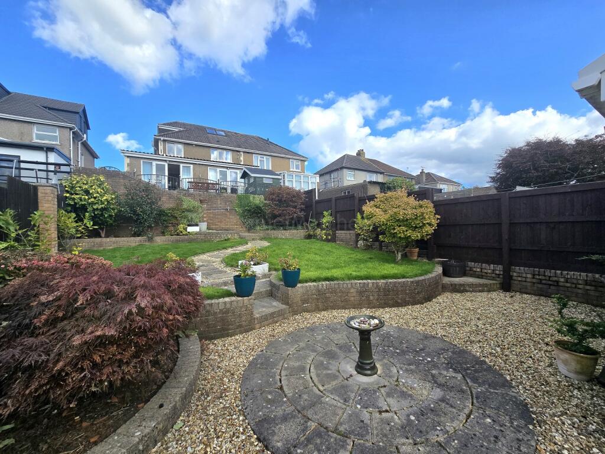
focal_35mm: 13
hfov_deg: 106.2
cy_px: 227
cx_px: 302
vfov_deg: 89.9
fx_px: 227
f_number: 2.2
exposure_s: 1/2000
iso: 64
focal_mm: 2.2
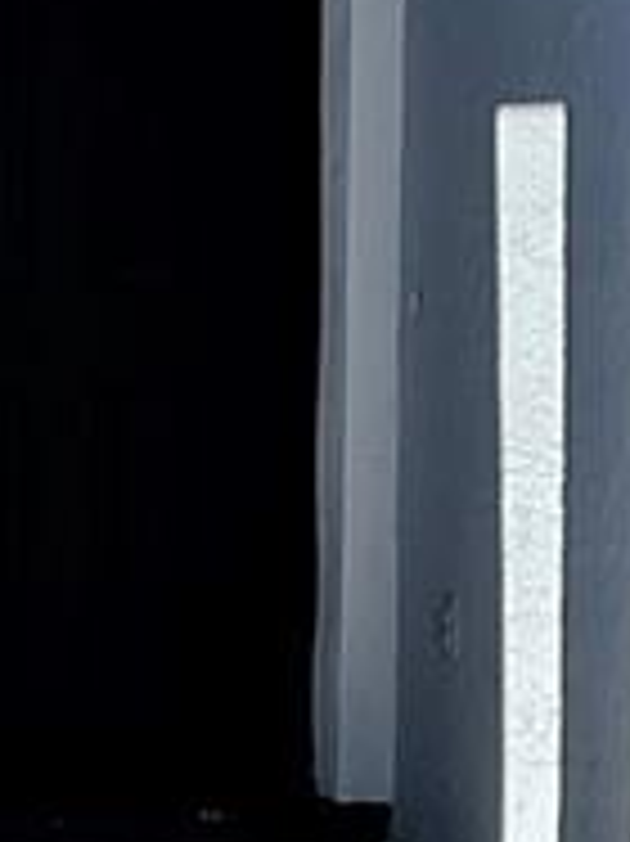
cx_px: 288
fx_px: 4519
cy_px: 329
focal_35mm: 186
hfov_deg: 8.0
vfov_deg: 10.6
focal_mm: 3
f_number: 1.8
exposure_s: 1/1984
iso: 16
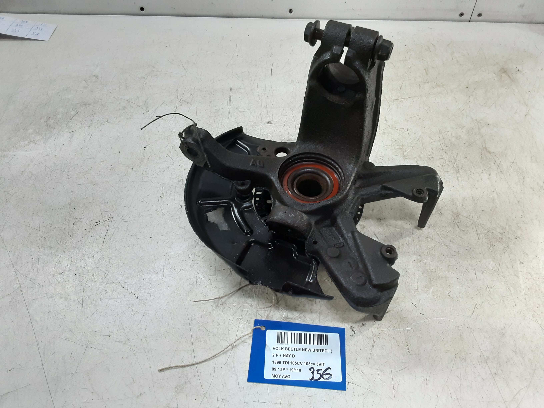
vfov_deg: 51.4
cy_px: 204
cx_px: 272
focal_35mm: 27
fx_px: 424
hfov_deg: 65.3
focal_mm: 2.91
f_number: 1.9
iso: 125
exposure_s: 1/50
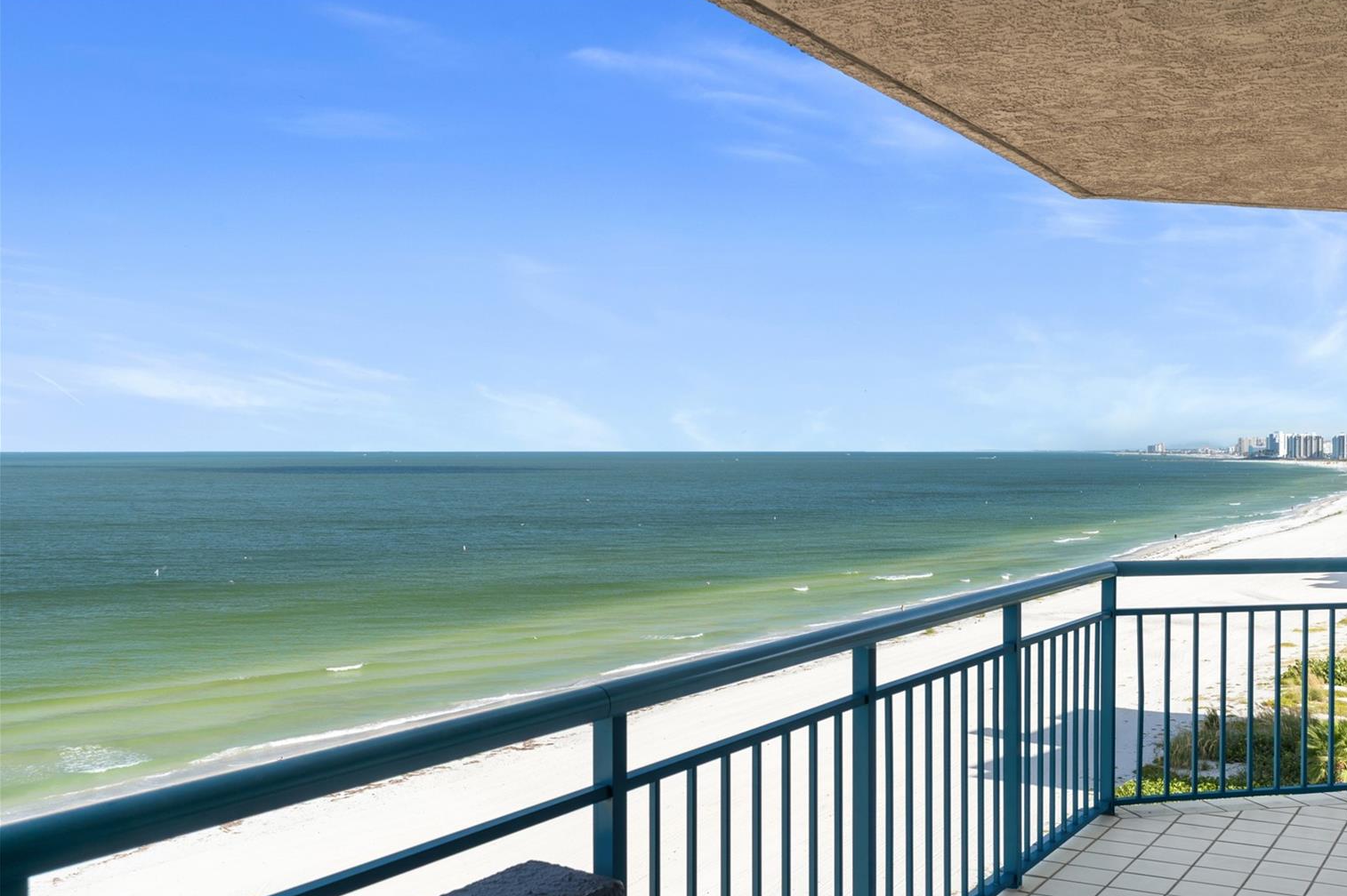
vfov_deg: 35.9
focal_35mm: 37
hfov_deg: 51.9
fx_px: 1384
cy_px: 467
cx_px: 711
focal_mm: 35
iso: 250
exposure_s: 1/60
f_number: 9
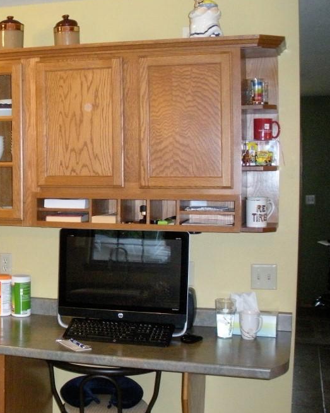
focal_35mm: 55
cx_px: 22
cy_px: 196
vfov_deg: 34.1
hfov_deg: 26.5
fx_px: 672
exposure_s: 1/60
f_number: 3.5
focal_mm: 6.3
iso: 516
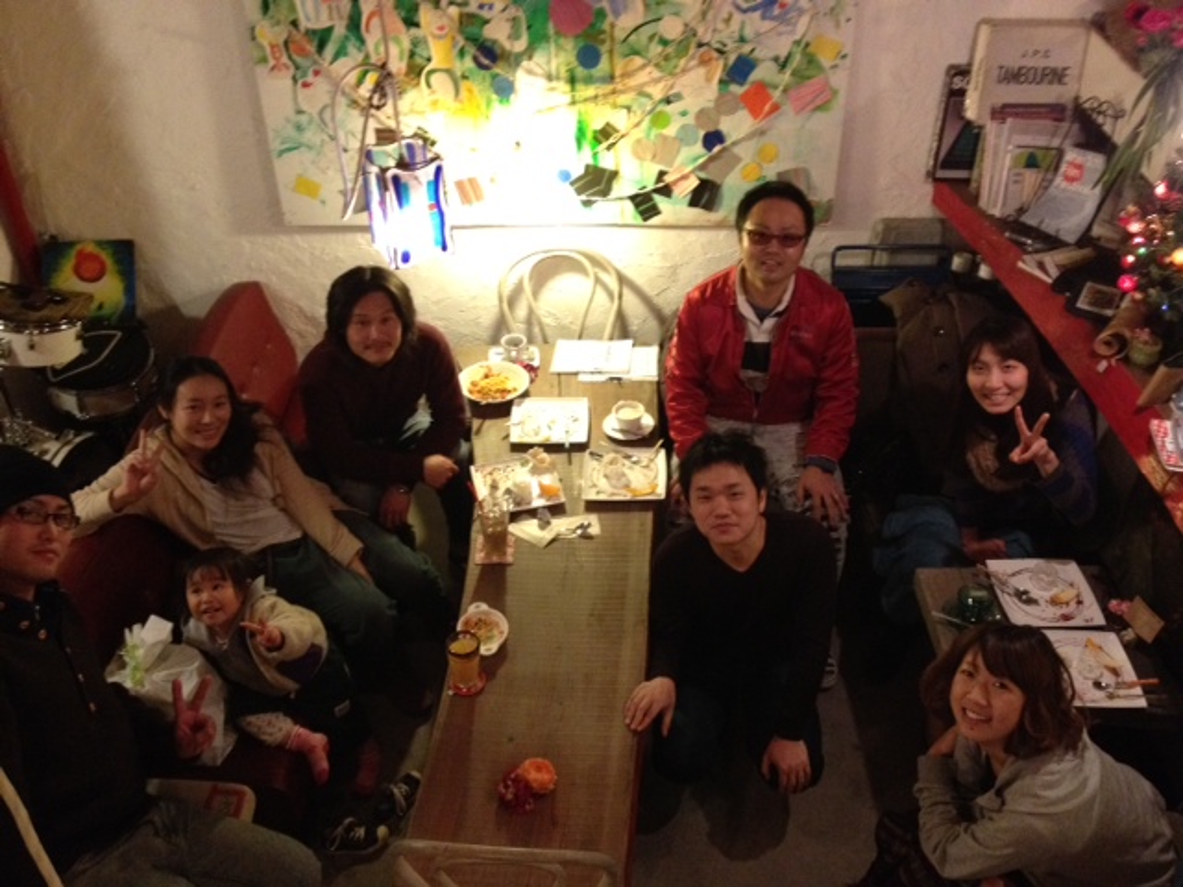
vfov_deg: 40.7
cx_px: 592
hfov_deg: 52.6
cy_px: 444
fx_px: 1196
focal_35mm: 35
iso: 400
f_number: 2.4
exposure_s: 1/17
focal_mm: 4.28
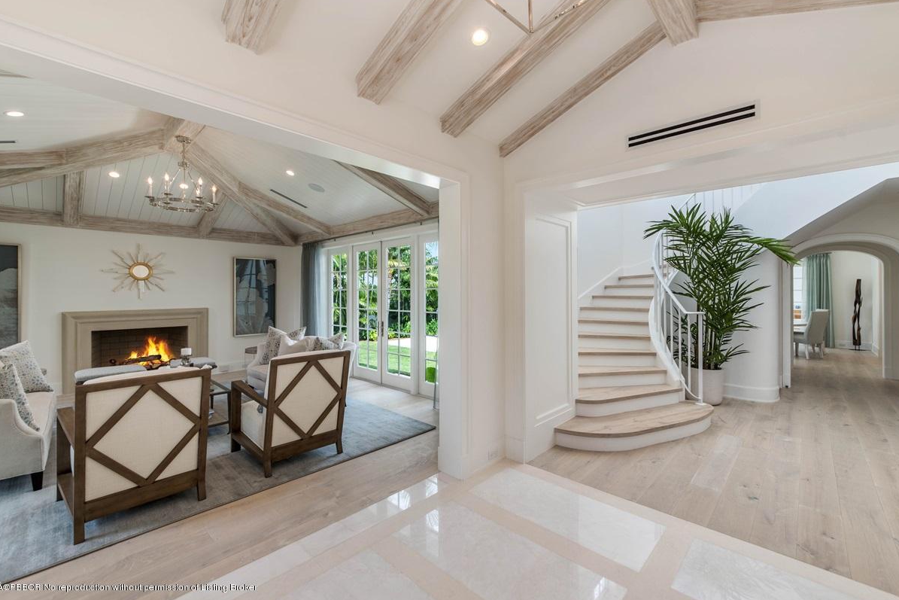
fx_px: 375
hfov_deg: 100.3
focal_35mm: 15
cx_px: 474
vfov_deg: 77.3
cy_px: 288
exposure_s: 1/50
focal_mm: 14
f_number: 8
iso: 200
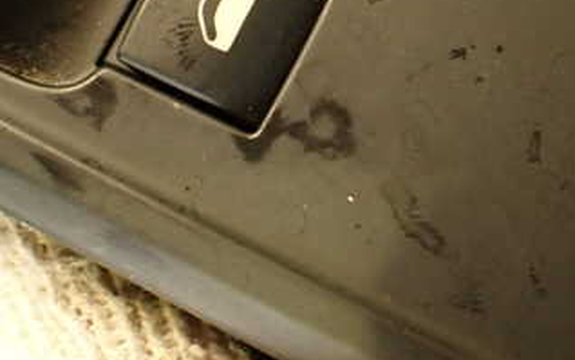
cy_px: 90
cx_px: 311
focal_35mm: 60
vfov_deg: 21.5
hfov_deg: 34.0
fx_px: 941
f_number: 2.3
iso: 400
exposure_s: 1/30
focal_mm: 5.4
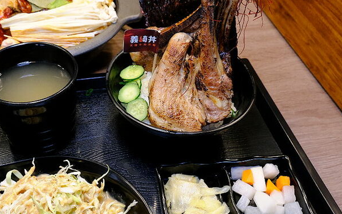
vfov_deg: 32.7
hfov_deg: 50.0
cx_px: 135
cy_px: 119
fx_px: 364
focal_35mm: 39
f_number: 5
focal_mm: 18
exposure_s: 1/80
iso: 1000
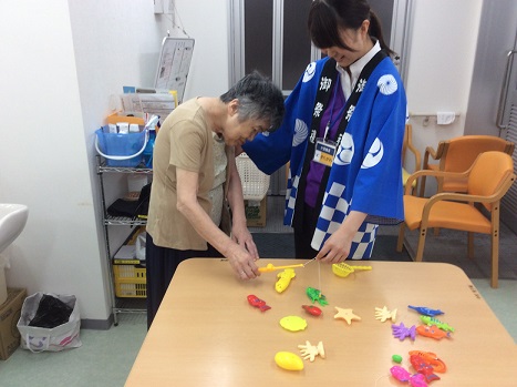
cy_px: 194
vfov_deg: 44.1
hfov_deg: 56.9
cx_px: 258
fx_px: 477
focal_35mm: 32
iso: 50
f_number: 2.4
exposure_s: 1/24
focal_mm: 3.3
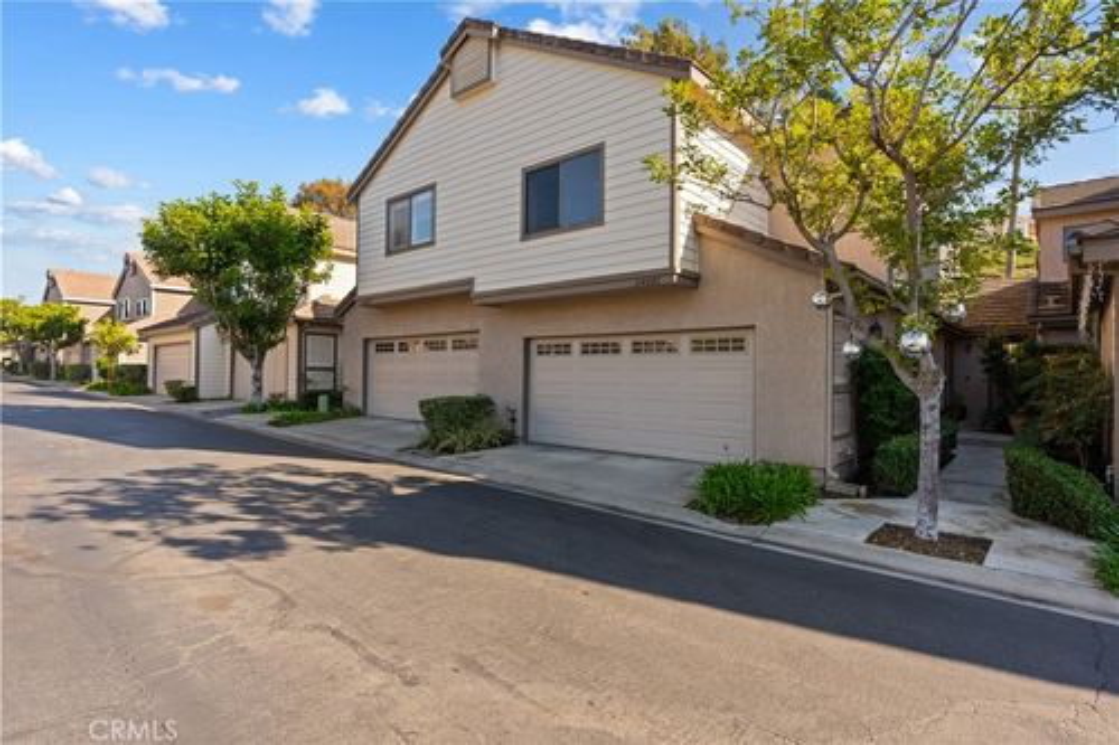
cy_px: 372
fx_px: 559
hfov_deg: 90.0
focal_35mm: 18
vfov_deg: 67.3
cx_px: 560
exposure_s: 1/250
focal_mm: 18
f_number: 4.5
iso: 100
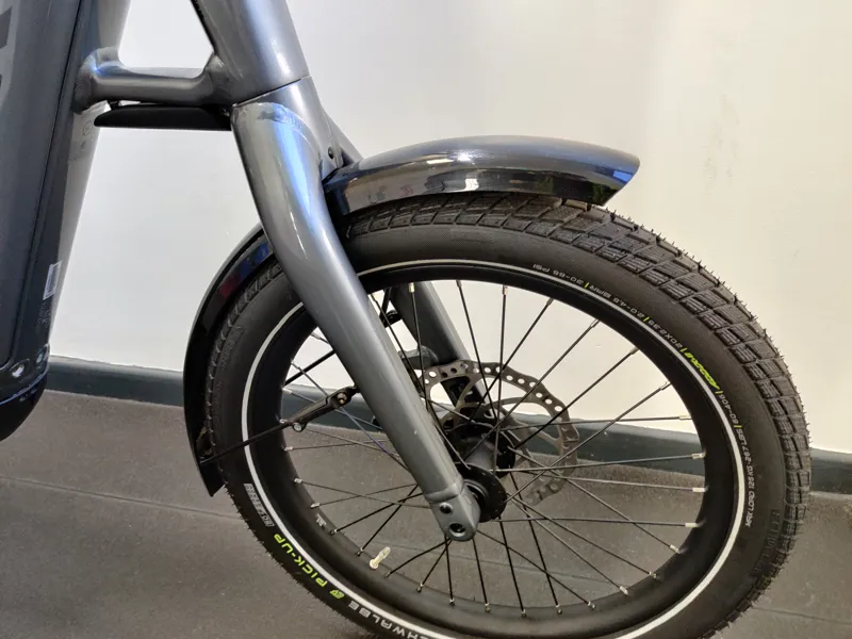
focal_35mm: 27
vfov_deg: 51.4
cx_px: 426
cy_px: 320
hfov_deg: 65.3
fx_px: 665
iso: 1000
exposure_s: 1/20
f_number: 1.65
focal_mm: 4.75
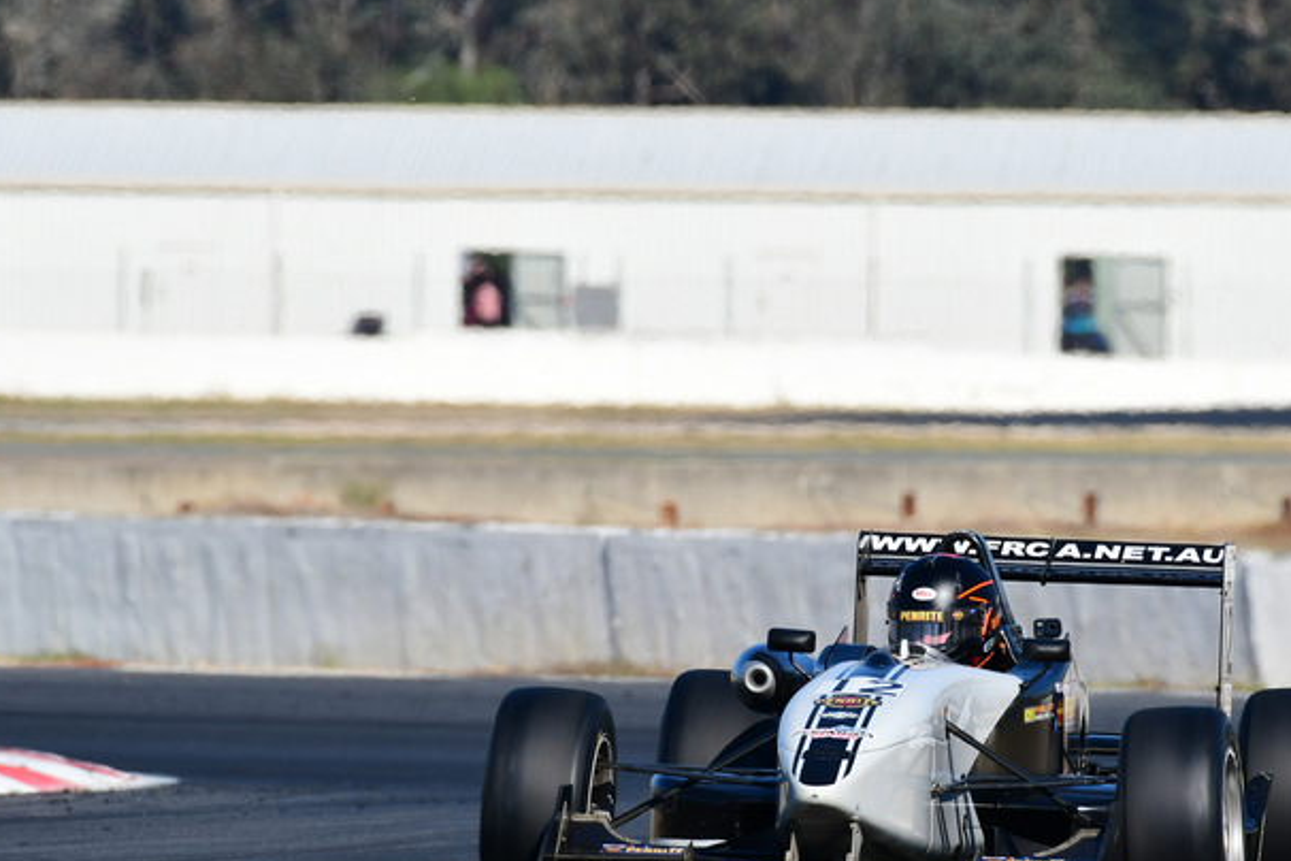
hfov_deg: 2.2
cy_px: 517
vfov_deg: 1.4
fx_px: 34101
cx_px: 756
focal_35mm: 951
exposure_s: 1/640
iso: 320
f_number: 10
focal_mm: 480
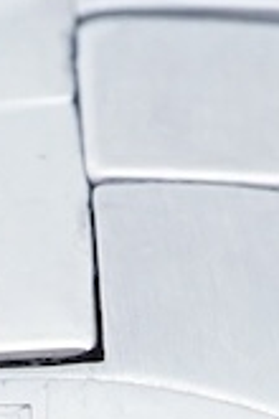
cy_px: 1233
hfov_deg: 4.5
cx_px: 23
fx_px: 3569
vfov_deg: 6.2
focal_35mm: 307
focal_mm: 30
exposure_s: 1/640
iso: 2500
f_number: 22
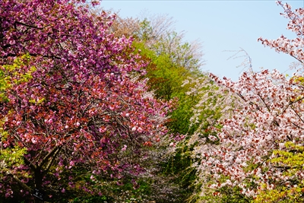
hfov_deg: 15.8
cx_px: 152
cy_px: 102
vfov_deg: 10.6
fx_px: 1098
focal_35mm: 130
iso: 100
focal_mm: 130
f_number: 7.1
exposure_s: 1/250
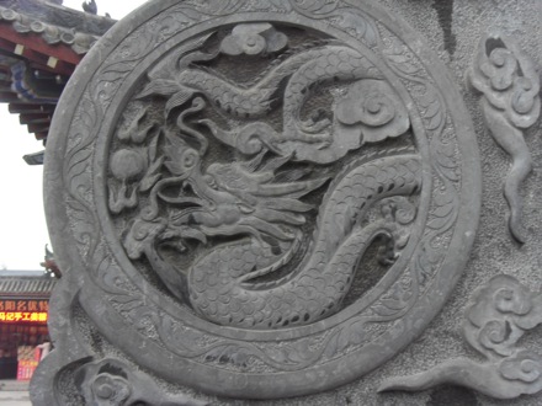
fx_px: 783
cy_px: 203
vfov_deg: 29.1
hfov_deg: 38.2
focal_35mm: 50
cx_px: 271
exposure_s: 1/60
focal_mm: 8.8
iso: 160
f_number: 3.8
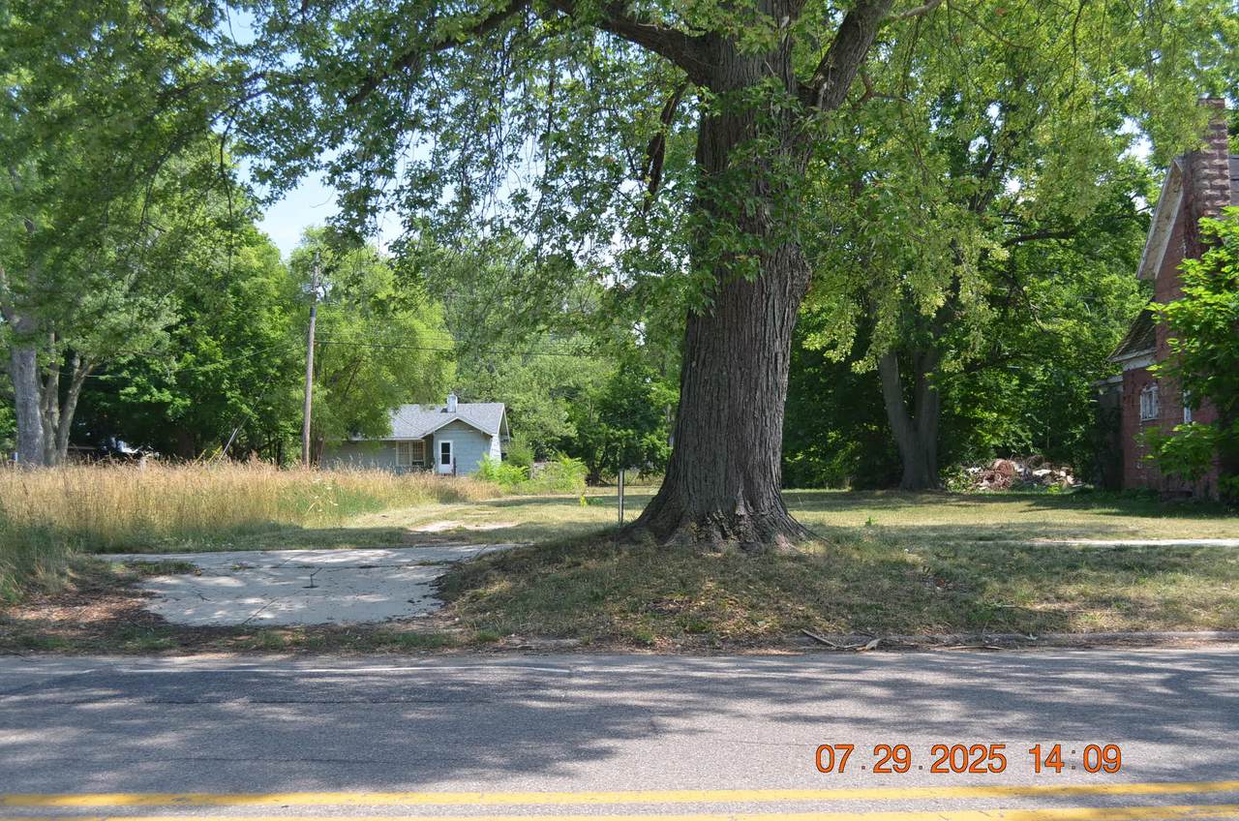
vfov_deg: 36.7
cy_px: 410
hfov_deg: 53.2
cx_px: 620
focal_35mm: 36
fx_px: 1237
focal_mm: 24
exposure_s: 1/125
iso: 200
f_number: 5.6
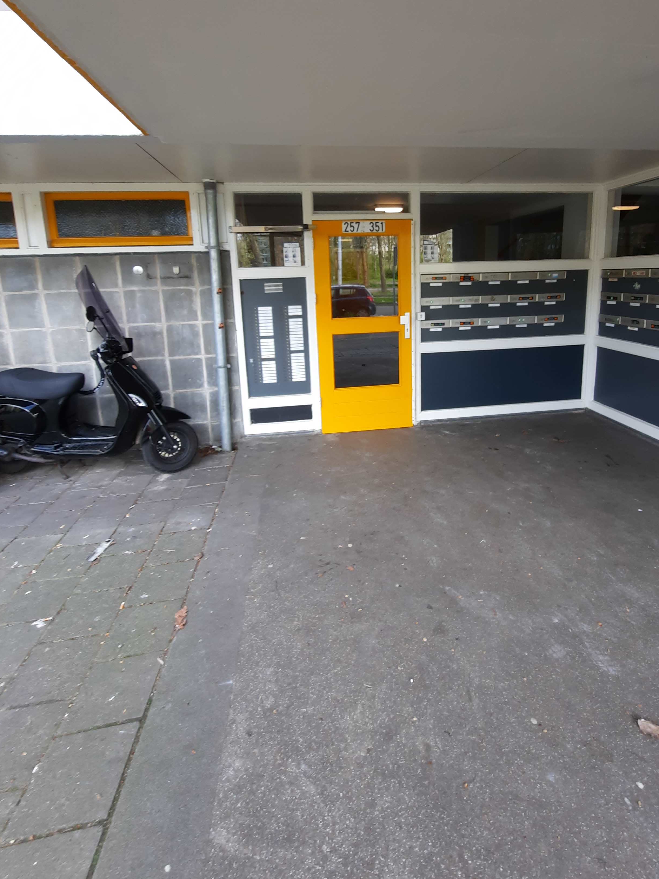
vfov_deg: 93.4
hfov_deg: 77.8
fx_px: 406
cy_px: 357
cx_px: 368
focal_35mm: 16
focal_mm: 1.74
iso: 50
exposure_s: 1/50
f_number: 2.2
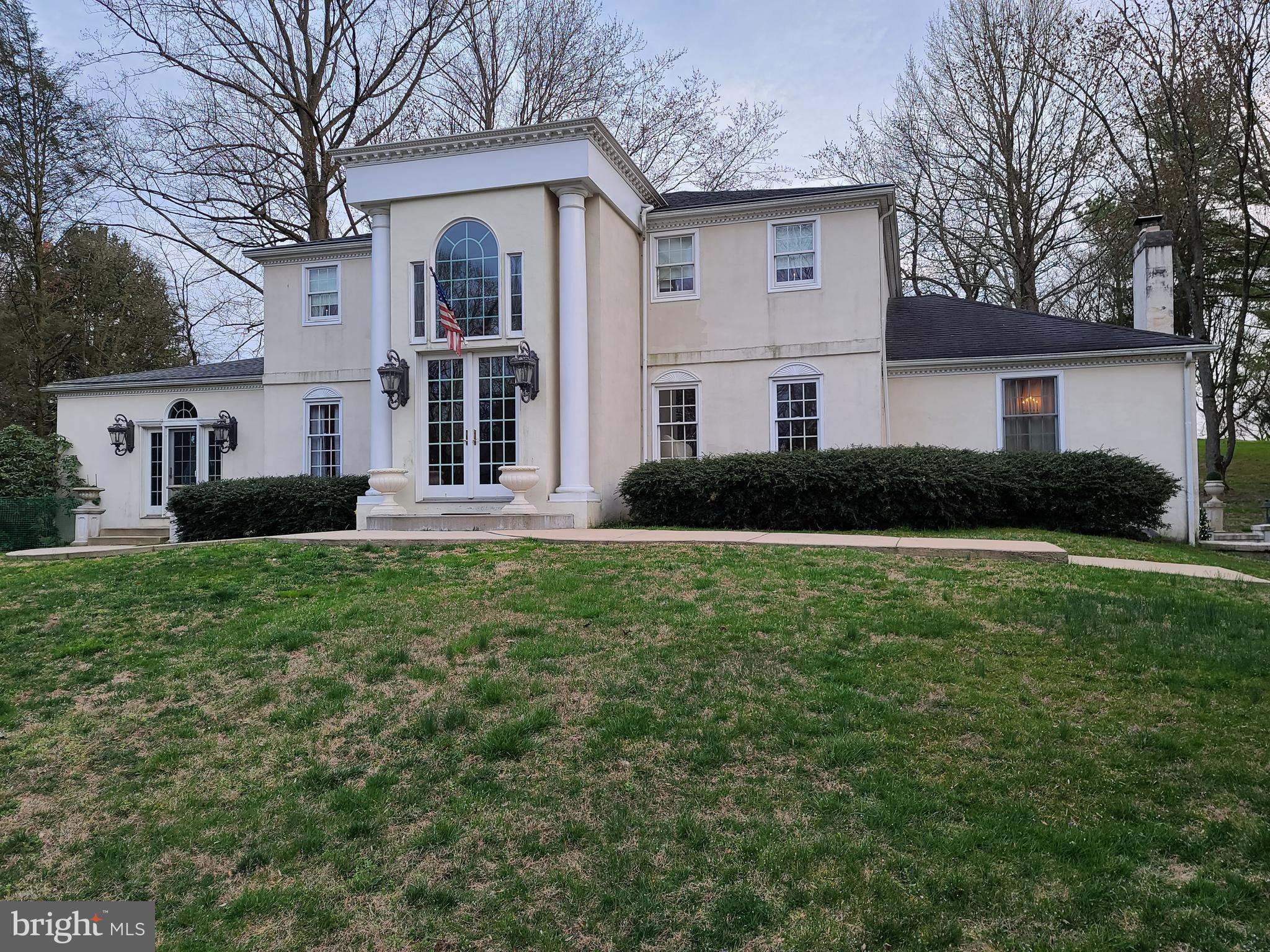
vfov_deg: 54.9
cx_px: 635
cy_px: 476
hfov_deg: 69.4
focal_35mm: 25
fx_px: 917
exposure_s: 1/120
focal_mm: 7
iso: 64
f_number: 1.8
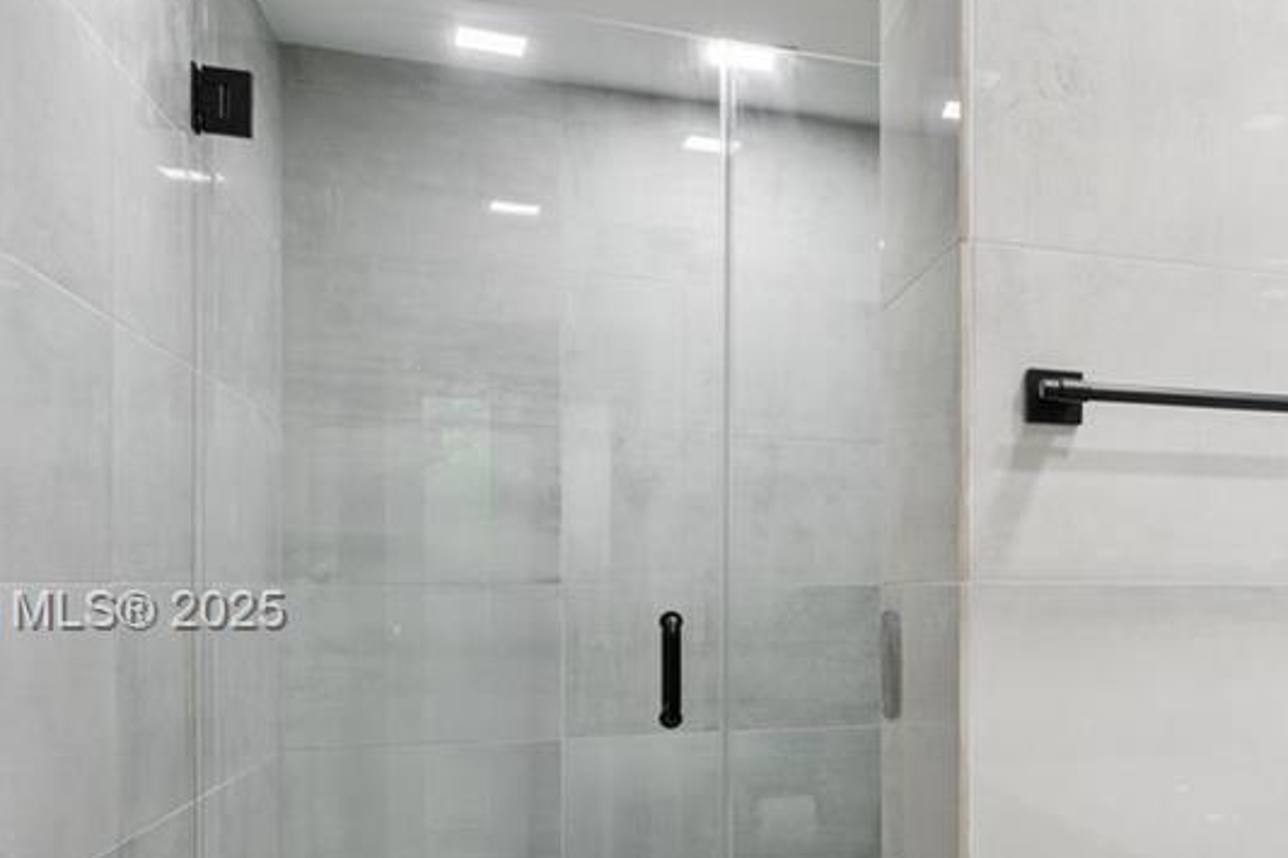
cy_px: 614
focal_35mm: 42
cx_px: 1445
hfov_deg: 37.9
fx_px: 1502
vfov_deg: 31.5
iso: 320
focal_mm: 14
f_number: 9
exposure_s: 1/20
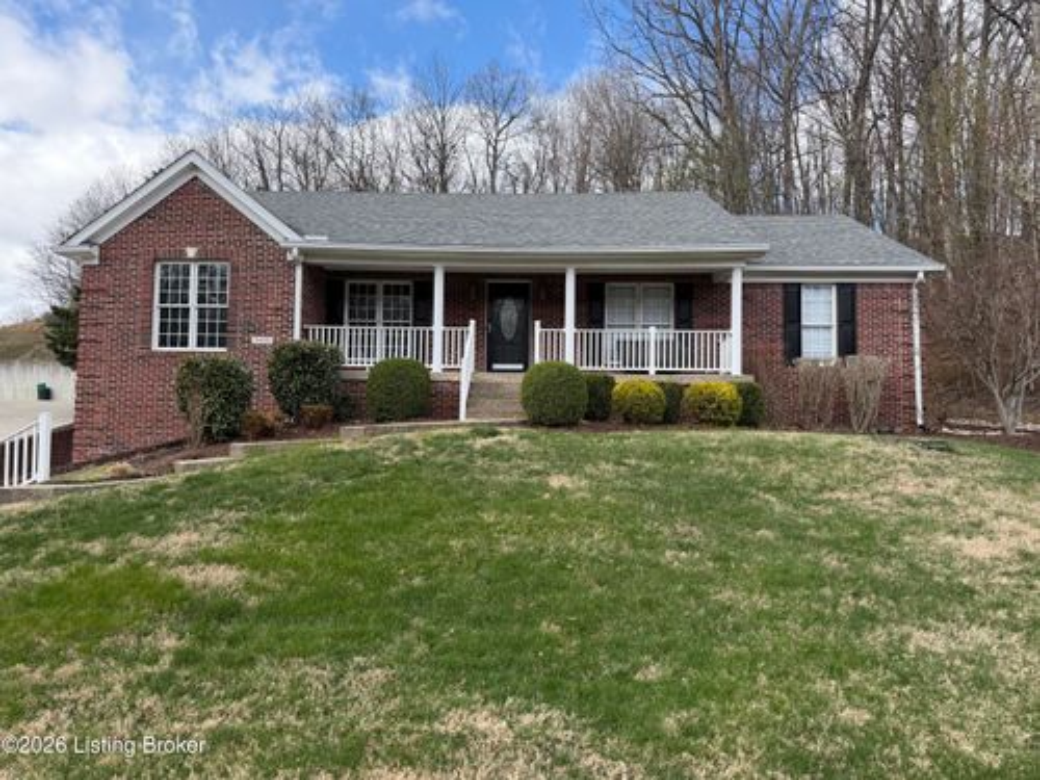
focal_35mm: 24
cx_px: 520
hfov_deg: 71.6
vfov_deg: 56.8
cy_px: 390
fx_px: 721
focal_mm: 6.76
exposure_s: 1/2445
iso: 100
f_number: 1.78
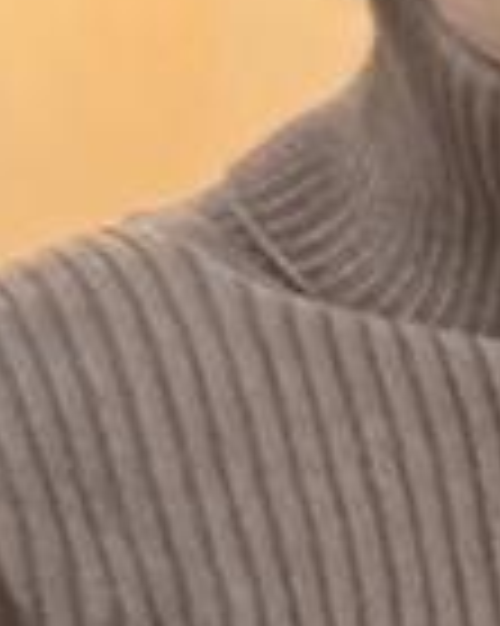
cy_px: -649
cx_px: 1149
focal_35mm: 169
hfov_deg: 8.4
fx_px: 3130
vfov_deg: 10.5
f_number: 1.9
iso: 250
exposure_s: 1/31
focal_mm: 2.69
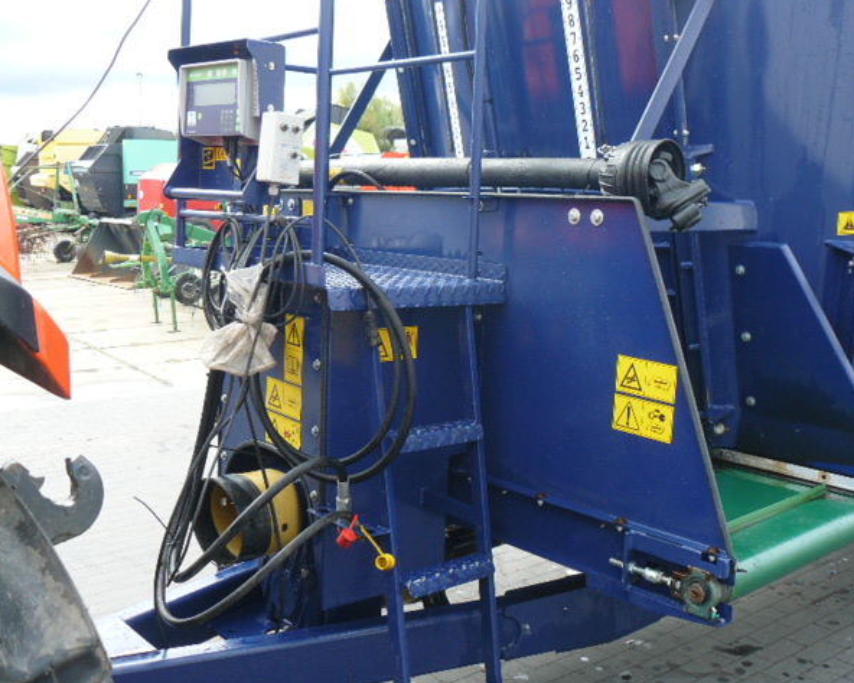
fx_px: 960
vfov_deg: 39.1
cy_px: 339
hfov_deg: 47.9
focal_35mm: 38
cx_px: 447
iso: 100
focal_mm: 6
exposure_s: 1/100
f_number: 4
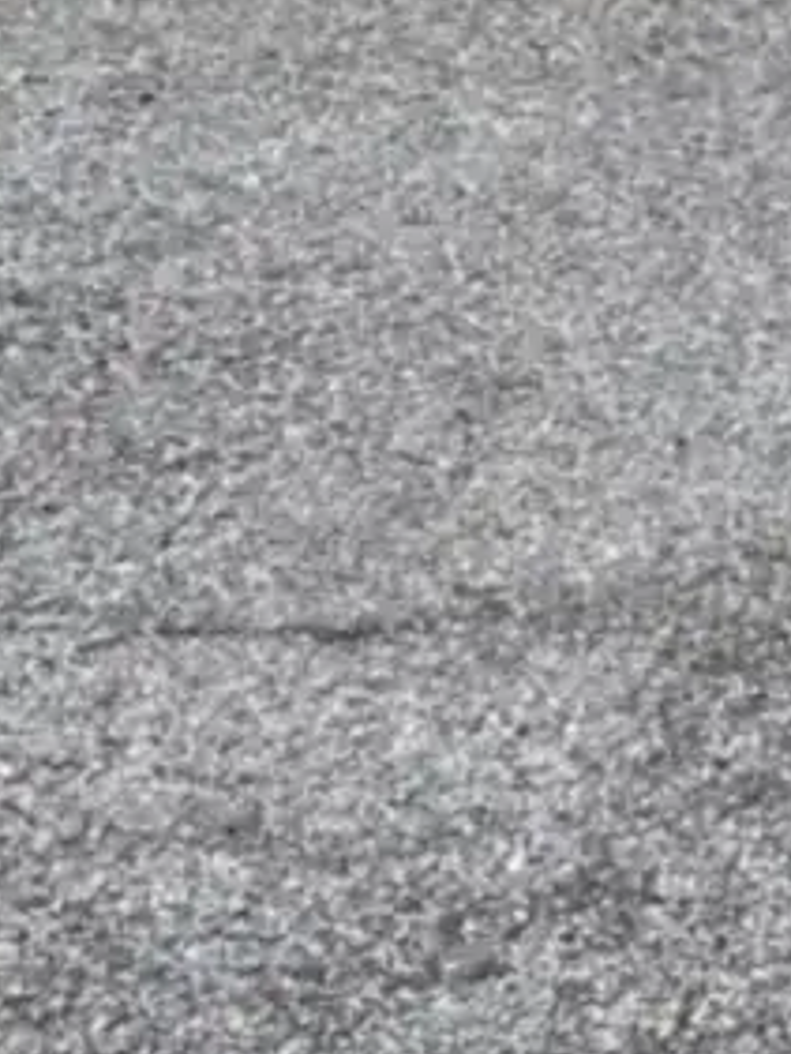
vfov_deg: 12.5
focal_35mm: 140
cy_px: -990
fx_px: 4262
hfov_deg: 10.1
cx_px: 1305
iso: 32
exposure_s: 1/769
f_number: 1.6
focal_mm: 4.2
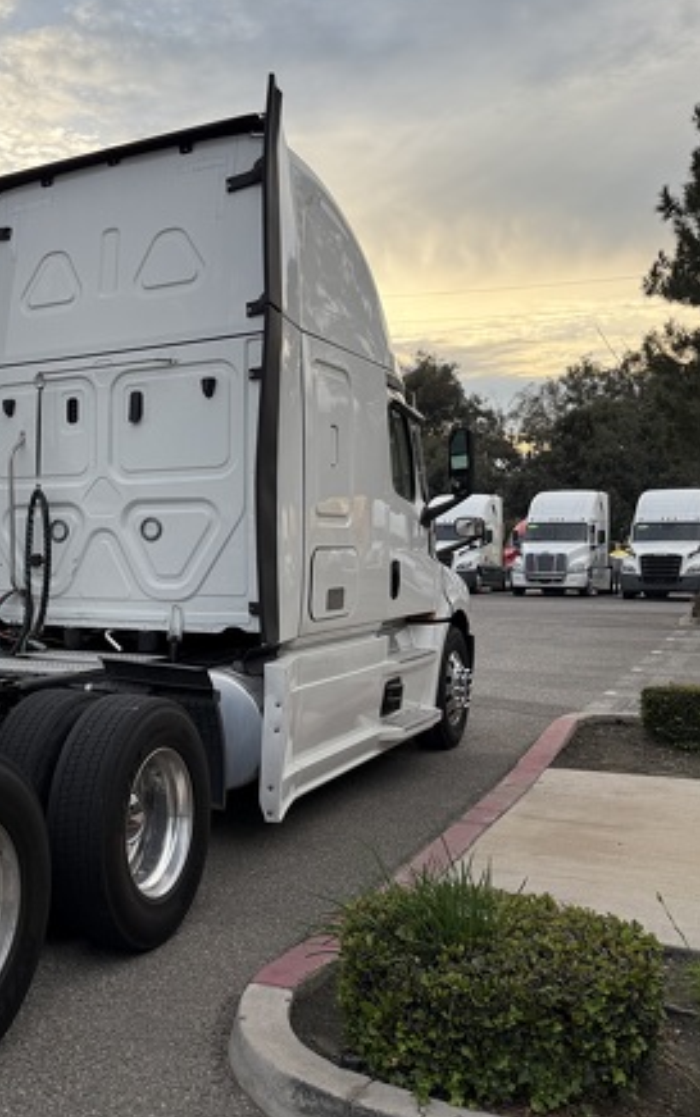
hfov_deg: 33.4
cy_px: 558
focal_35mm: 35
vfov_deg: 55.3
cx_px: 8
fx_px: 1067
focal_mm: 6.76
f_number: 1.78
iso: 100
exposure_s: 1/1493
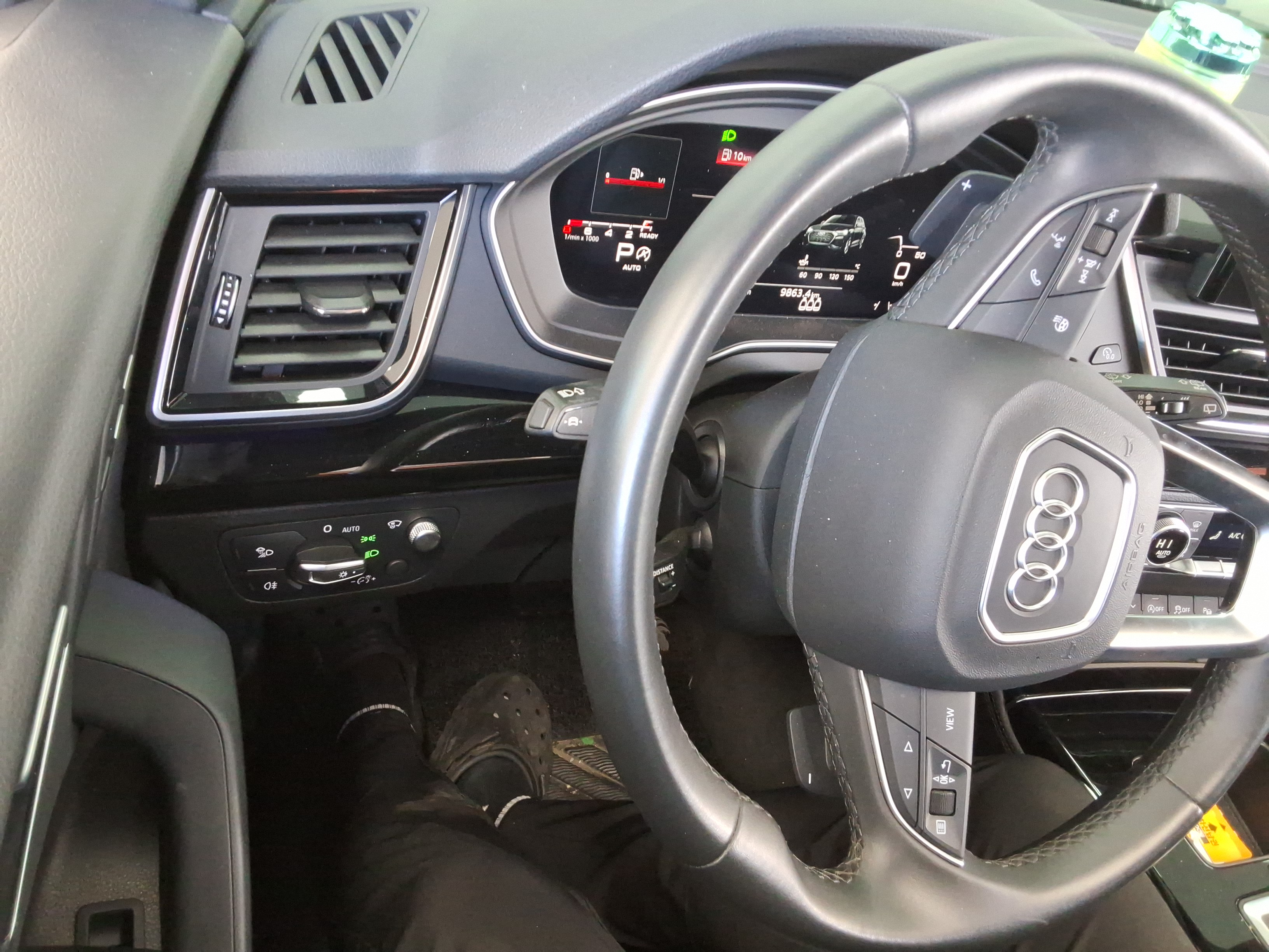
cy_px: 476
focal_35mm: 28
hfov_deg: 63.4
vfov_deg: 49.7
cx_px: 634
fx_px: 1026
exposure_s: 1/30
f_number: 1.9
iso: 201
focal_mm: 2.91
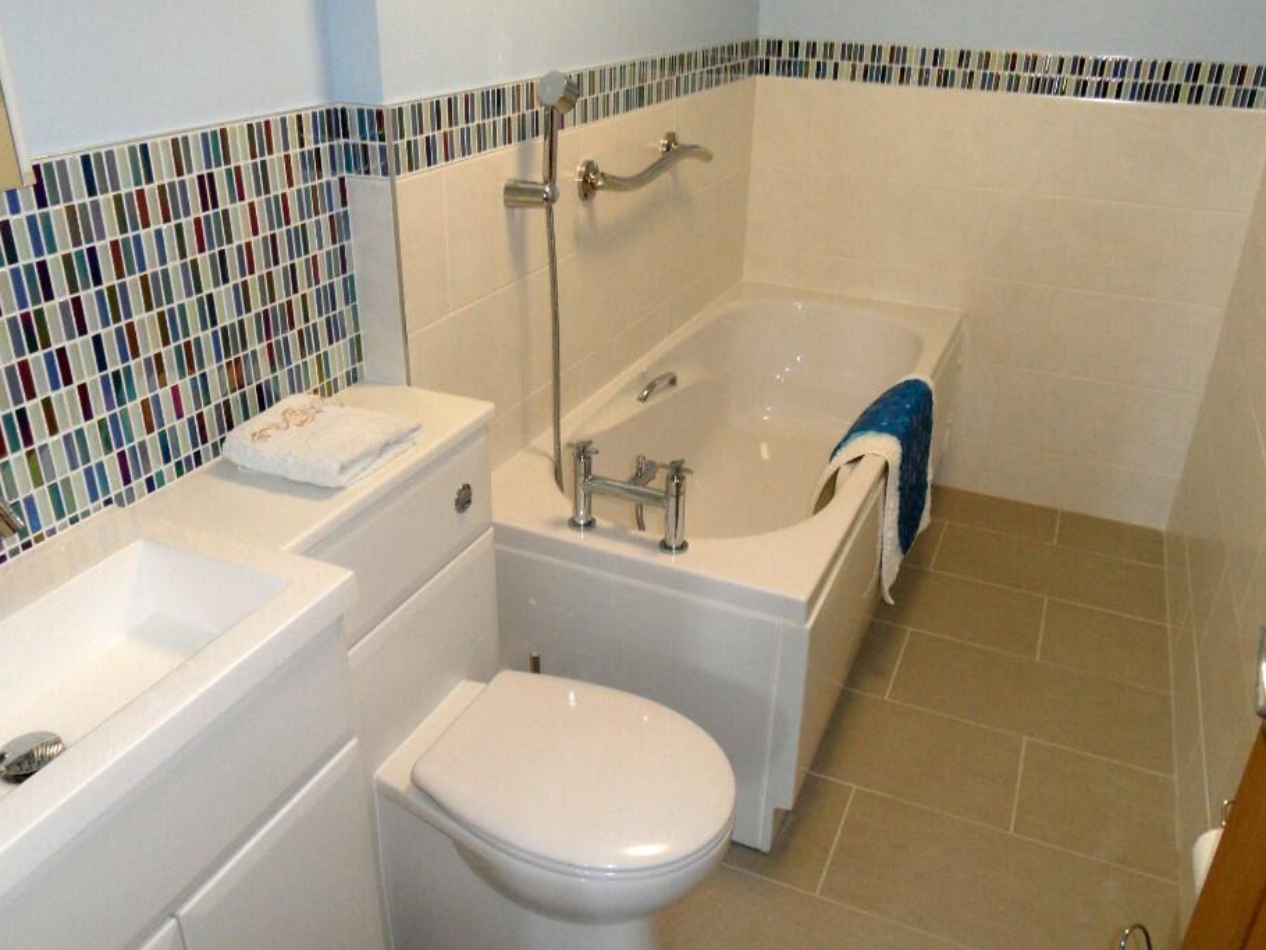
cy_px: 440
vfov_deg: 51.3
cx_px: 627
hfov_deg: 65.3
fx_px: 988
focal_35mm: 27
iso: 200
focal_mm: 3.9
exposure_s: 1/30
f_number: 3.2
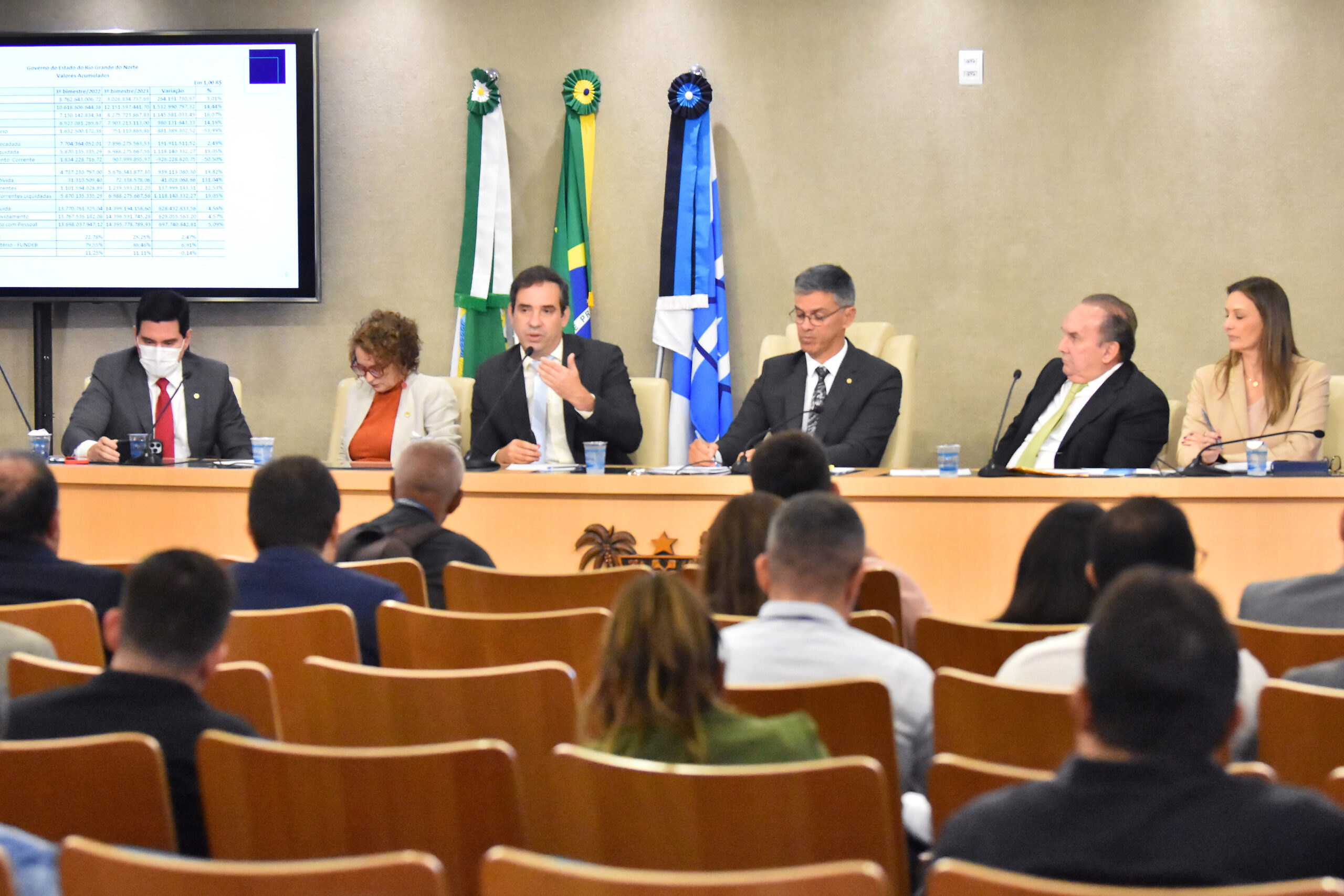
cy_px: 448
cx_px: 672
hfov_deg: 18.9
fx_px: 4032
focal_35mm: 108
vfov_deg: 12.7
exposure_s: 1/640
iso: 6400
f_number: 3.5
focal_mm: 72
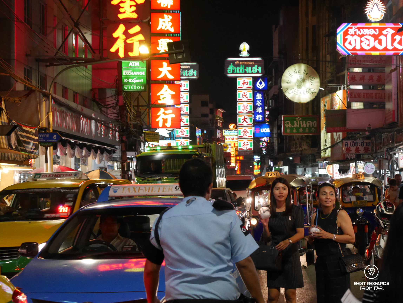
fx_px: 1048
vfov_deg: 16.4
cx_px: 202
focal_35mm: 90
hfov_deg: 21.8
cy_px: 152
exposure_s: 1/50
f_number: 5.6
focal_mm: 45
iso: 3200
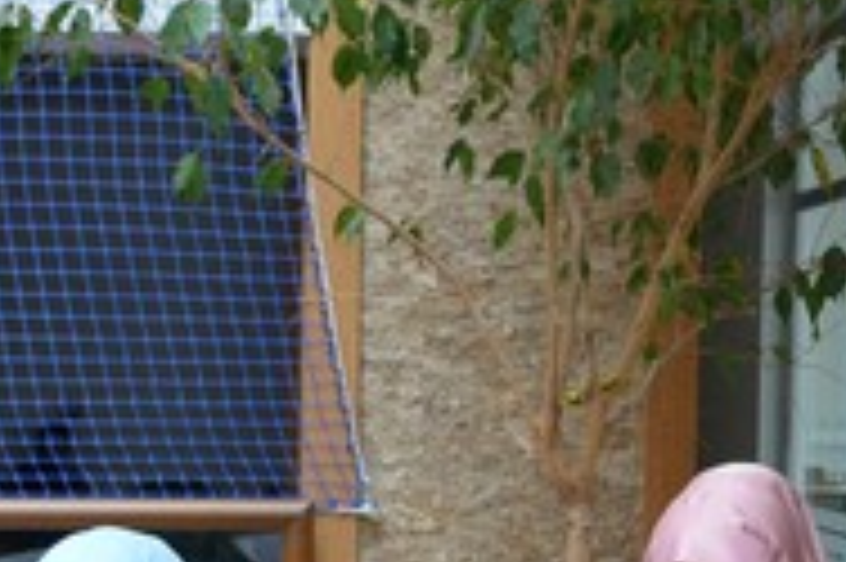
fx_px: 2254
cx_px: 666
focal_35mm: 96
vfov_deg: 13.6
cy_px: 787
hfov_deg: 21.0
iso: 640
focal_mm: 18
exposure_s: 1/60
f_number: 4
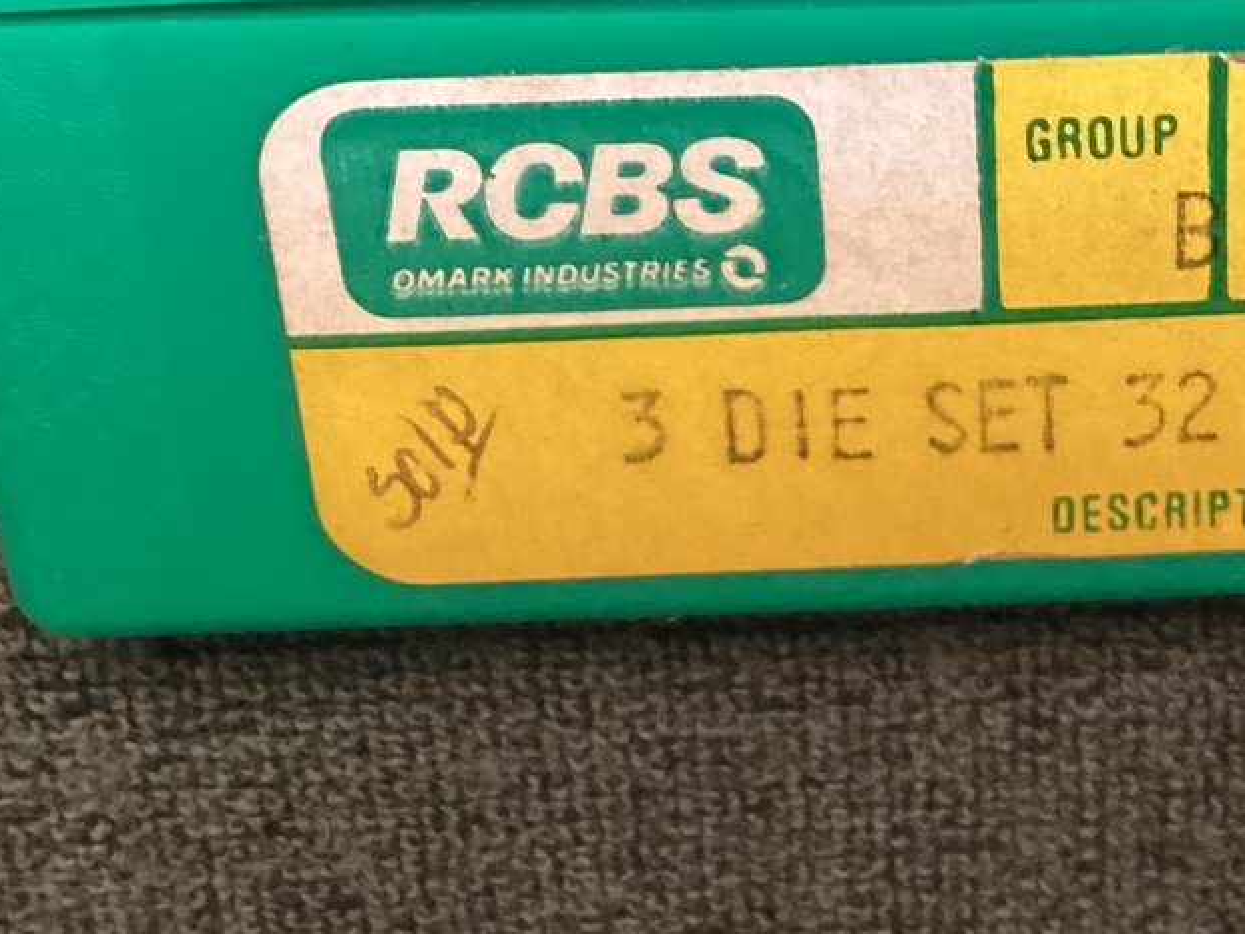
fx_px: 2698
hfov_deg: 25.0
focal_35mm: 75
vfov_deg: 19.6
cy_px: 328
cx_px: 1174
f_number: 2.4
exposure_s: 1/33
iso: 250
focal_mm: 3.3
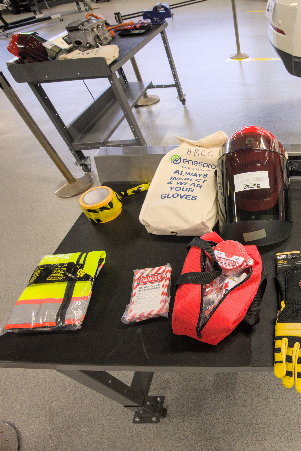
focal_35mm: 23
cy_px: 227
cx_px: 292
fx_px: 288
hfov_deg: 47.2
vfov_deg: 76.1
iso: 640
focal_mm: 15
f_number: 8
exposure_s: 1/30
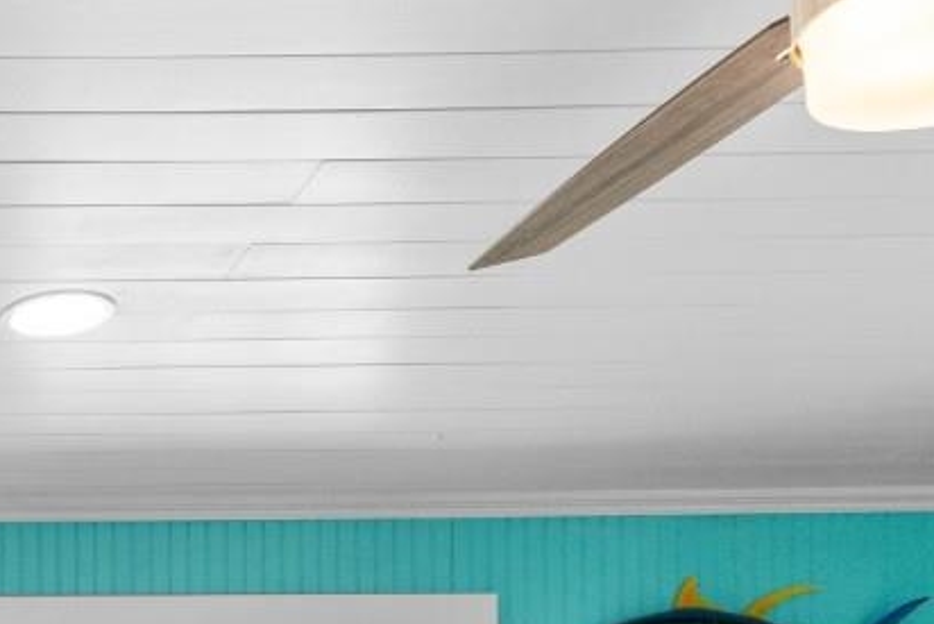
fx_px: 1531
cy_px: 858
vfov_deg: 20.6
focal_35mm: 59
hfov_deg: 27.1
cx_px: -347
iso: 100
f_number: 4.5
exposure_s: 1/50
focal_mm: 10
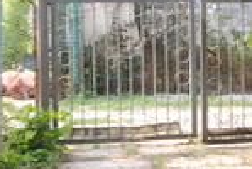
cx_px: 299
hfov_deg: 14.4
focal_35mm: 137
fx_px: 964
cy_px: -7
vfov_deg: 9.9
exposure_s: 1/100
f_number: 5
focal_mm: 19
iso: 200
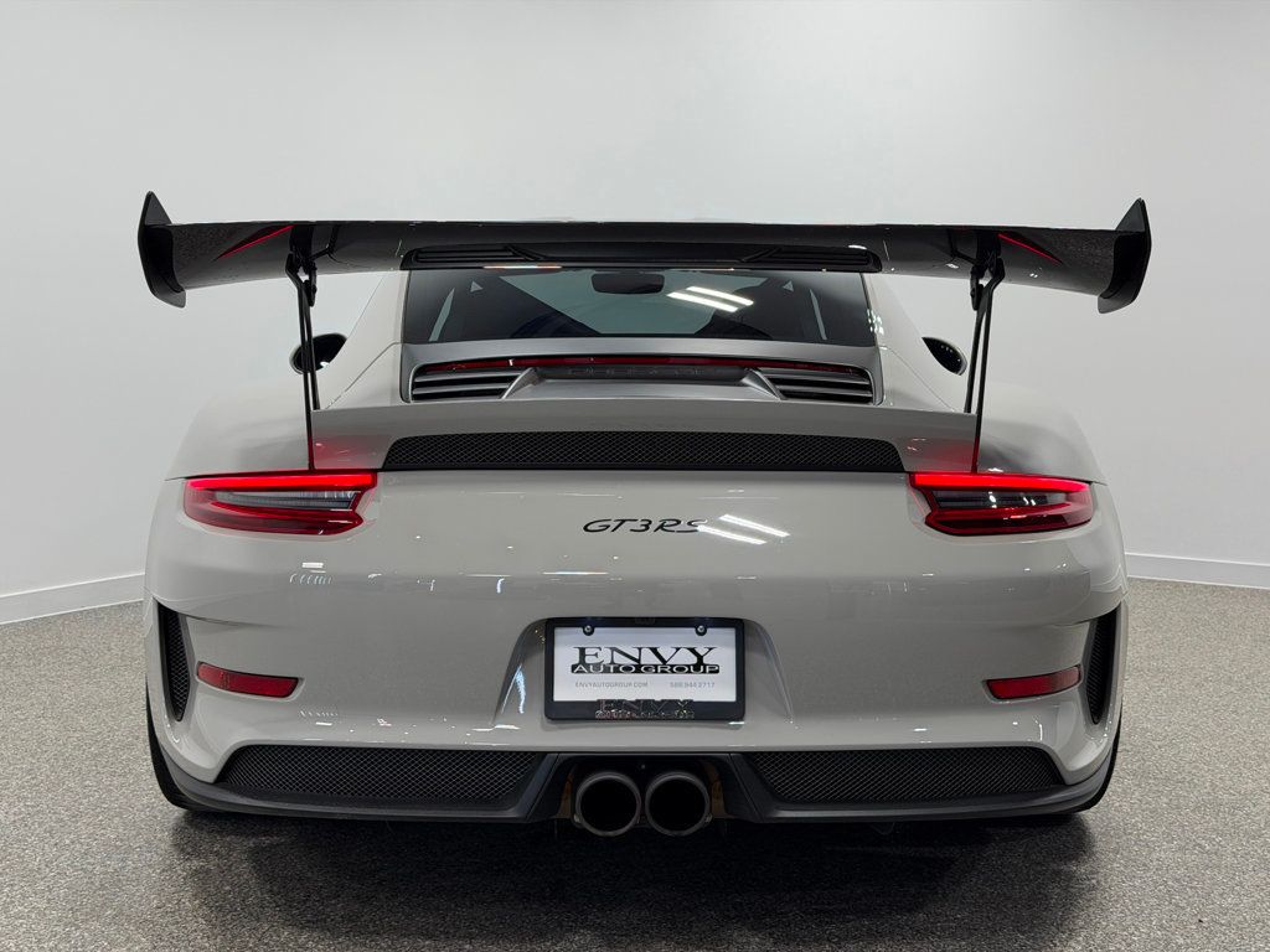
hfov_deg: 39.7
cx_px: 635
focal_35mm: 48
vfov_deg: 30.3
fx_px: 1761
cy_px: 476
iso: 64
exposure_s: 1/269
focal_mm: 6.76
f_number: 1.78
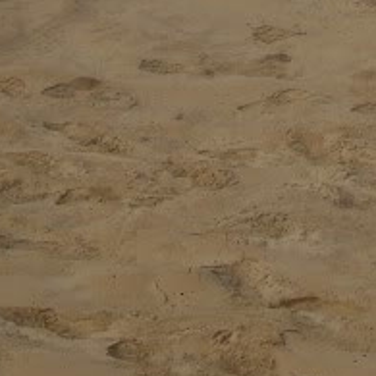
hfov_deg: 11.9
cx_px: 384
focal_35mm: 145
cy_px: -179
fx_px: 1782
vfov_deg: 11.6
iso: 100
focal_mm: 7
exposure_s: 1/125
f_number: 10
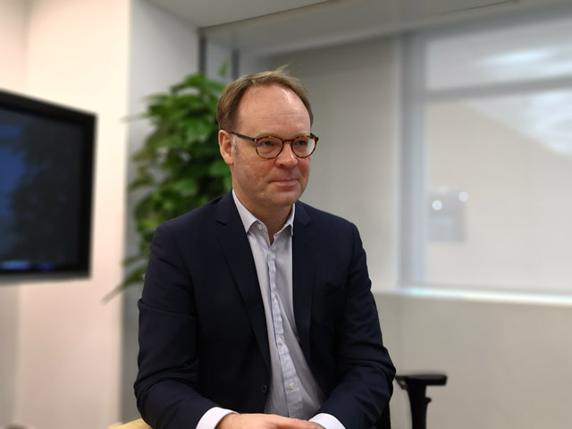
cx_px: 286
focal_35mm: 32
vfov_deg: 44.2
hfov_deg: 56.8
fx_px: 529
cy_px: 214
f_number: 0.95
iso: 160
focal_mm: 3.95
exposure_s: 1/33.3
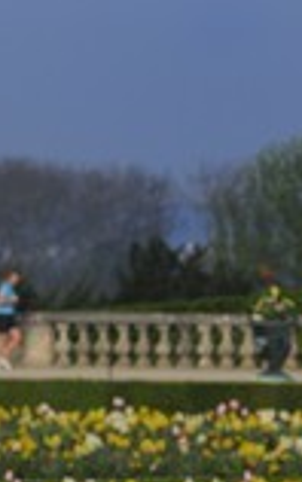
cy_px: 357
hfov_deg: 2.7
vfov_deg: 4.3
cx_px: -79
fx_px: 6402
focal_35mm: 487
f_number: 11
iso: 200
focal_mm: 180
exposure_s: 1/160
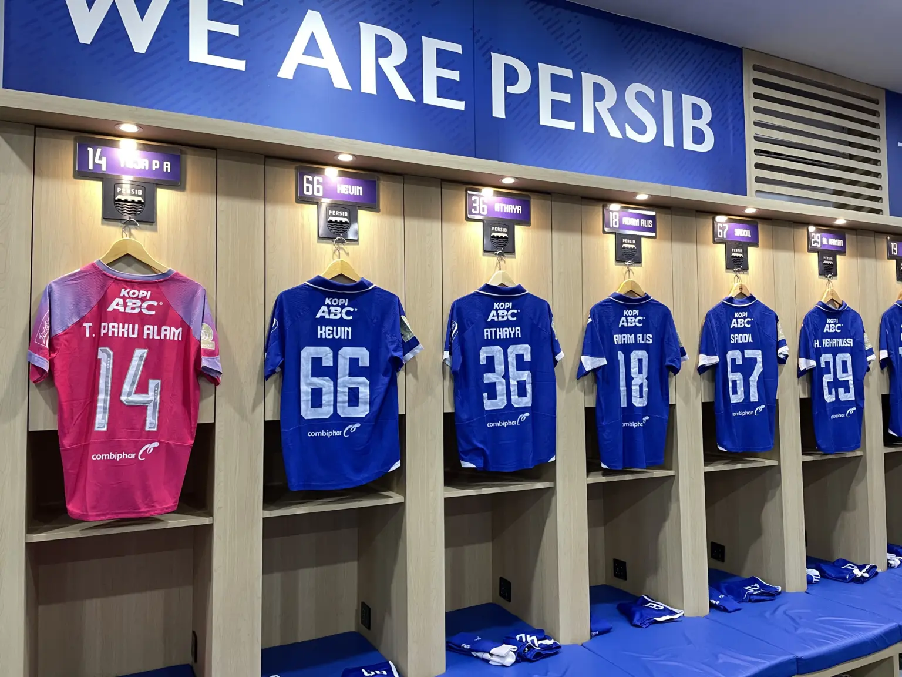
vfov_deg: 53.1
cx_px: 451
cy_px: 338
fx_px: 677
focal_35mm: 26
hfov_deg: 67.3
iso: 125
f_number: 1.6
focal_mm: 4.2
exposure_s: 1/50
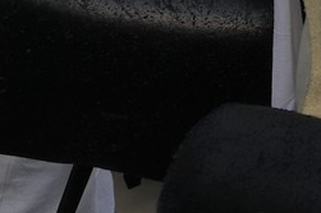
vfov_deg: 7.8
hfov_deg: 9.9
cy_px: -409
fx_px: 1363
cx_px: 980
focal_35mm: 153
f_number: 11
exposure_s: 1/200
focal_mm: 24
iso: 400
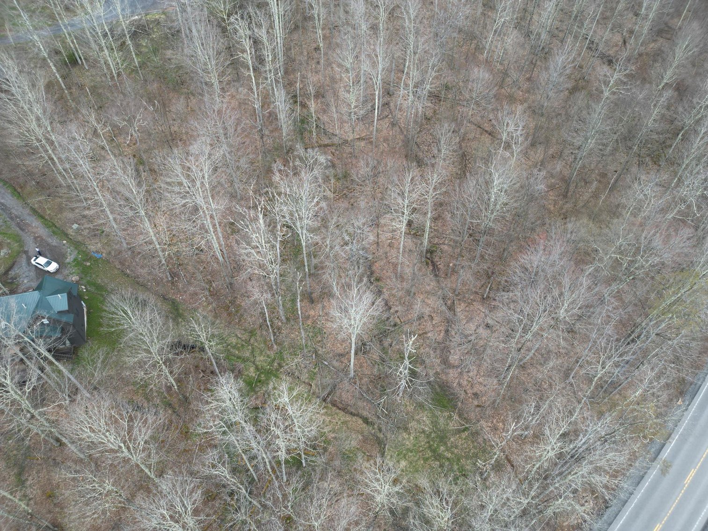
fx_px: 491
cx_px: 354
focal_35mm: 24
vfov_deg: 56.8
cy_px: 266
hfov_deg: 71.6
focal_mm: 6.72
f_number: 1.7
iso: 100
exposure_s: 1/400
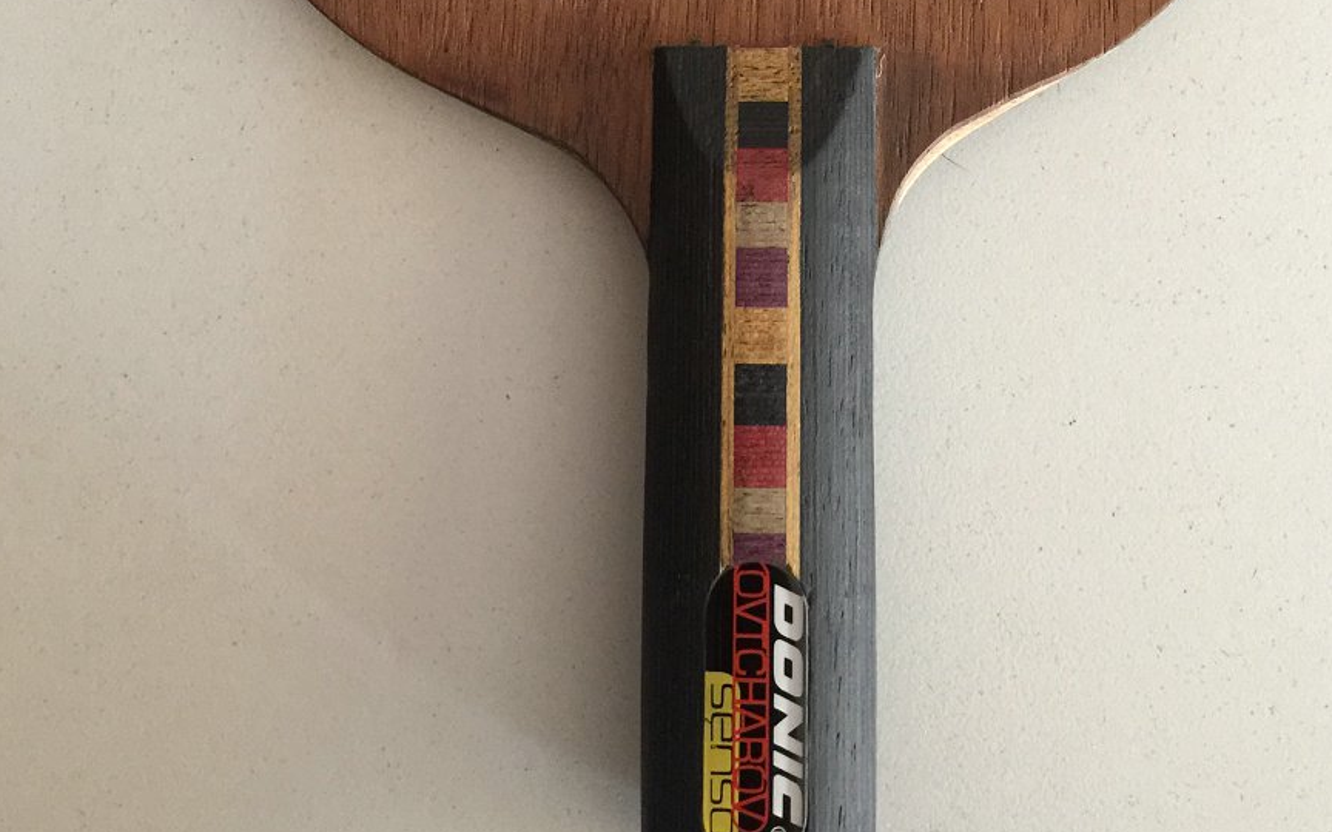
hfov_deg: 41.8
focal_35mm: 48
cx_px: 749
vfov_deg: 24.9
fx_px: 1742
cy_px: -91
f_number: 2.2
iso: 100
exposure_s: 1/15
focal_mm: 4.15
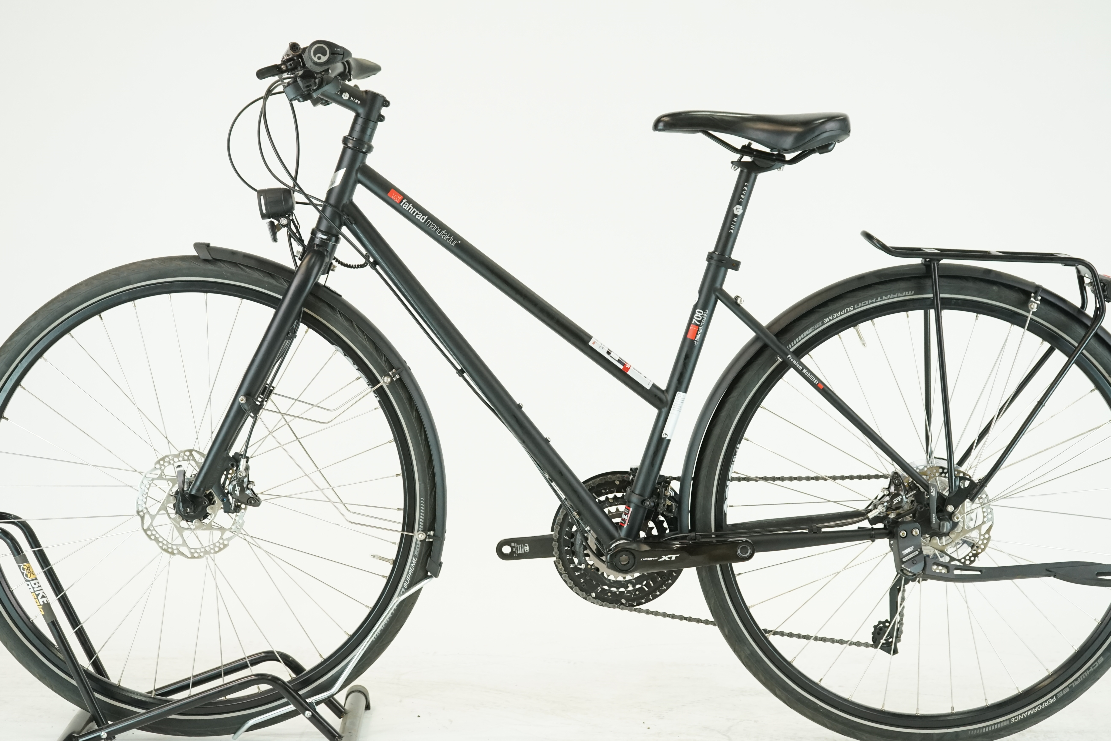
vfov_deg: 21.9
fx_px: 1913
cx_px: 566
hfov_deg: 32.4
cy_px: 360
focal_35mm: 62
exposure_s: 1/200
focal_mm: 54
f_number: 5.6
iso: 1600
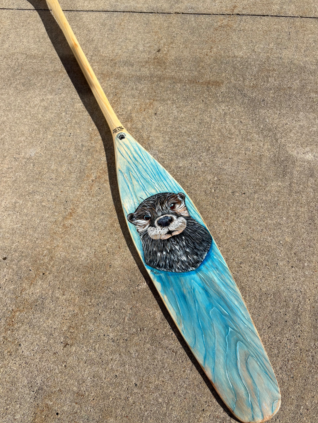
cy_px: 208
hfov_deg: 48.2
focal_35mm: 29
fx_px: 355
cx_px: 149
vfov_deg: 61.7
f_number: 1.6
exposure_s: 1/5348
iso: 50
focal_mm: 5.96
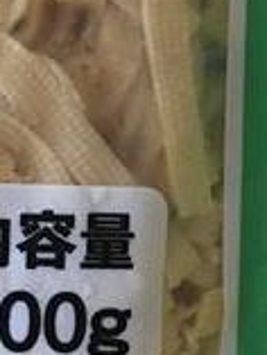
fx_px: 1140
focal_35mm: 111
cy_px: 140
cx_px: 75
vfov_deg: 17.7
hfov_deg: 13.3
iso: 125
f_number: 2.2
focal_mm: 4.15
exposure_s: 1/30
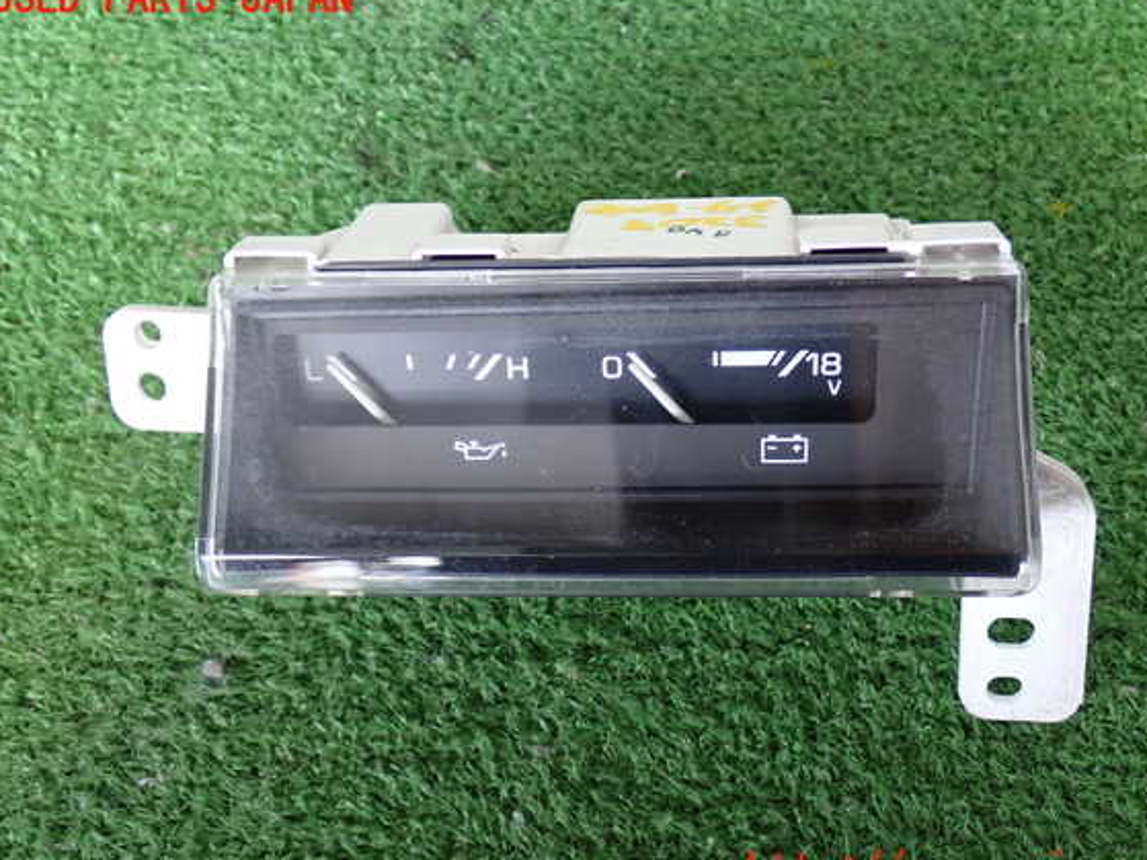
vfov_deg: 32.9
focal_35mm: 44
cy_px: 435
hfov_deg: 42.9
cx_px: 595
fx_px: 1458
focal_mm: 7.31
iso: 400
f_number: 2.8
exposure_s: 1/40
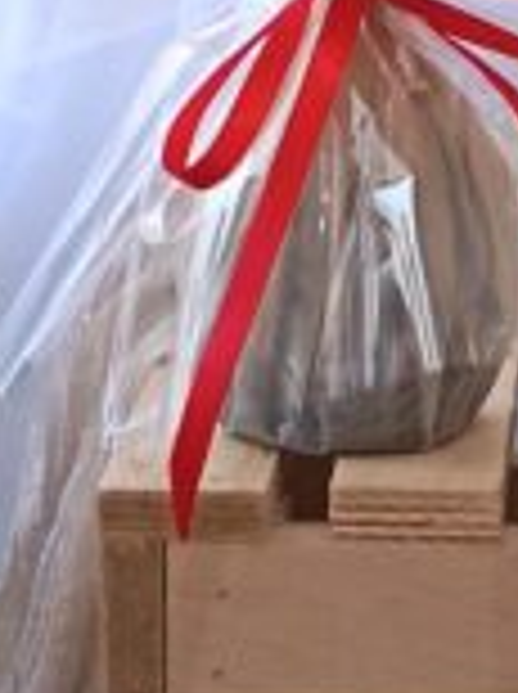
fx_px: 3501
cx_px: 437
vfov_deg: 10.9
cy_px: -369
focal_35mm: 175
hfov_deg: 8.4
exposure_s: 1/60
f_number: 3.5
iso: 498
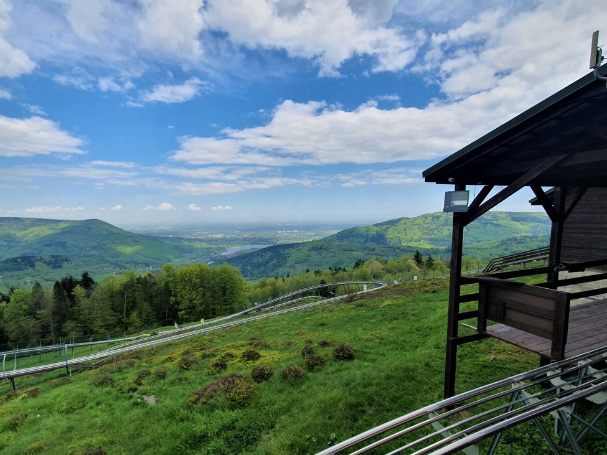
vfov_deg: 78.0
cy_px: 241
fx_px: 281
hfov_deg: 93.9
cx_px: 261
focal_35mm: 16
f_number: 2.2
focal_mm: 1.8
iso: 50
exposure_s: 1/954
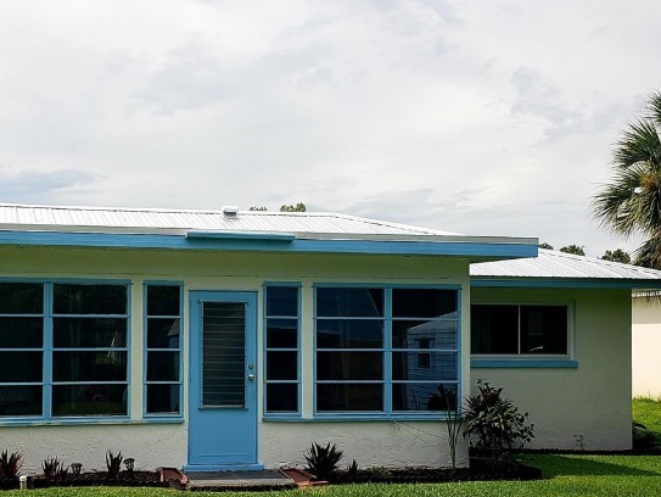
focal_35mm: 49
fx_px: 936
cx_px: 209
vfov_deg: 29.5
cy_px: 322
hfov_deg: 38.4
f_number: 2.4
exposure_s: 1/1889
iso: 50
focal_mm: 4.3
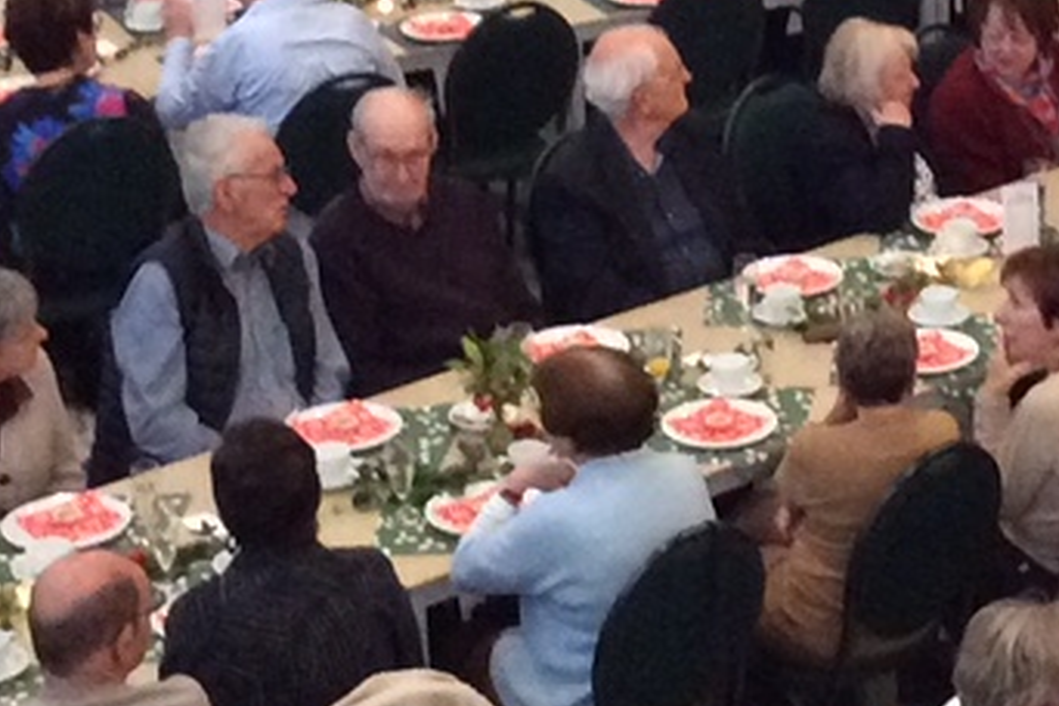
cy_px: 170
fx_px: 3706
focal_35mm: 126
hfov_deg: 15.9
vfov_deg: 10.9
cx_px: 1084
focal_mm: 3.3
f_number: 2.4
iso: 400
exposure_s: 1/17
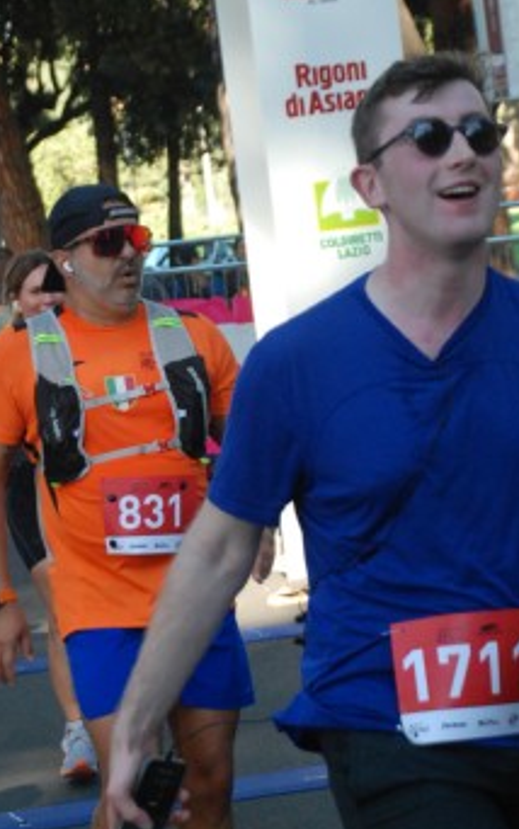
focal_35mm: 156
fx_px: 3527
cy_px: 448
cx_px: 166
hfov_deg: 8.4
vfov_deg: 13.4
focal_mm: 58
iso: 1000
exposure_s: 1/400
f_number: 5.3
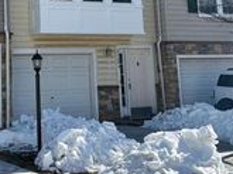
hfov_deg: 24.5
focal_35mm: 79
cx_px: 64
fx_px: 531
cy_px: -19
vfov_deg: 17.9
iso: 50
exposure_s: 1/3623
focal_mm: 5.96
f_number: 1.6
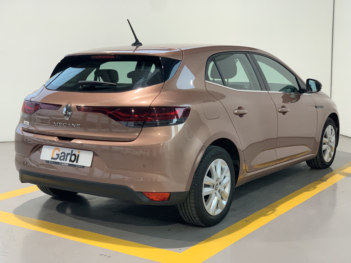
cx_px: 176
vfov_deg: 28.0
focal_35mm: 52
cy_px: 132
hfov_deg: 36.8
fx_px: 527
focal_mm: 6
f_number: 2.4
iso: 500
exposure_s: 1/50
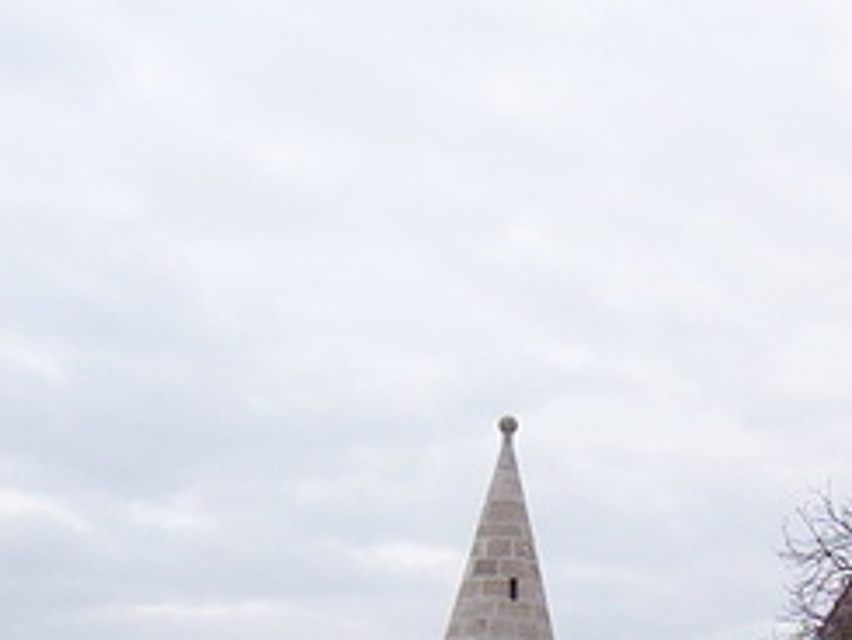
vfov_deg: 12.9
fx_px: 2758
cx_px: 852
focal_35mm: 112
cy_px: 797
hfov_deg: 17.2
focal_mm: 5.77
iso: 100
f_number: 2.73
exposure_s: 1/190
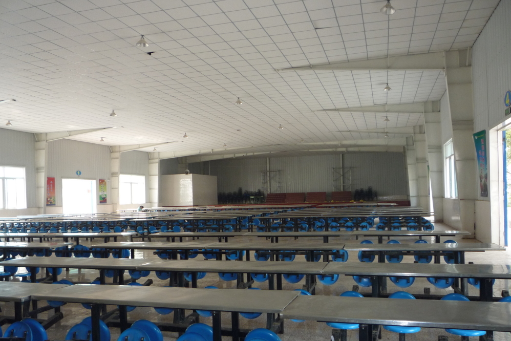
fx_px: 454
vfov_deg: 41.0
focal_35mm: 32
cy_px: 196
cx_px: 260
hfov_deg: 58.7
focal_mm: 5.2
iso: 125
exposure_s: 1/30
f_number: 3.3
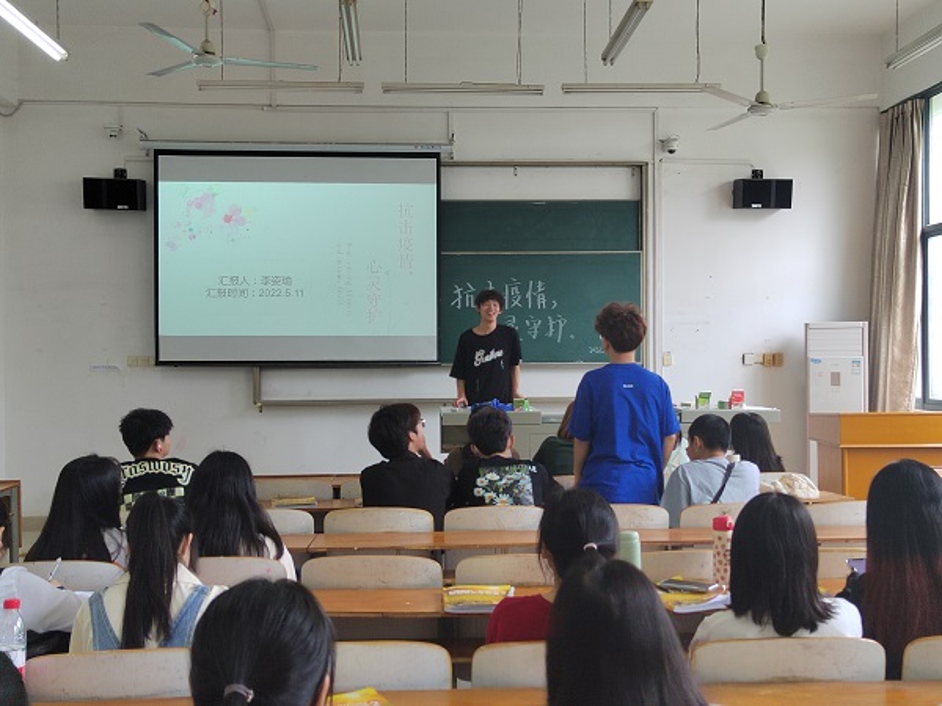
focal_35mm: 36
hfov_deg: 51.4
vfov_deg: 39.7
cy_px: 353
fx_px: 980
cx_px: 471
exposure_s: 1/100
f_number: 1.9
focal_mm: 5.52
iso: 729
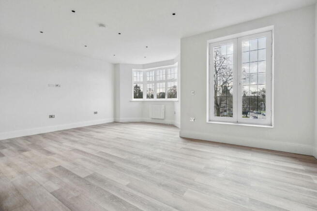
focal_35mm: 16
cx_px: 158
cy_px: 106
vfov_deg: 73.8
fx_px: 141
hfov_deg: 96.7
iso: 320
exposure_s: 1/30
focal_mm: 16
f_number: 8
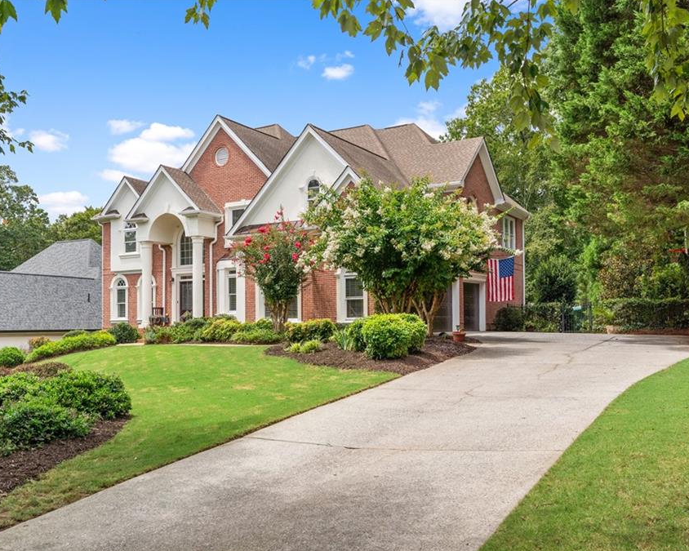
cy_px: 276
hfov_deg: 53.4
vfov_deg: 43.9
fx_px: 684
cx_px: 316
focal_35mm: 34
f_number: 6.3
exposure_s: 1/2500
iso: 1250
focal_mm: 29.5
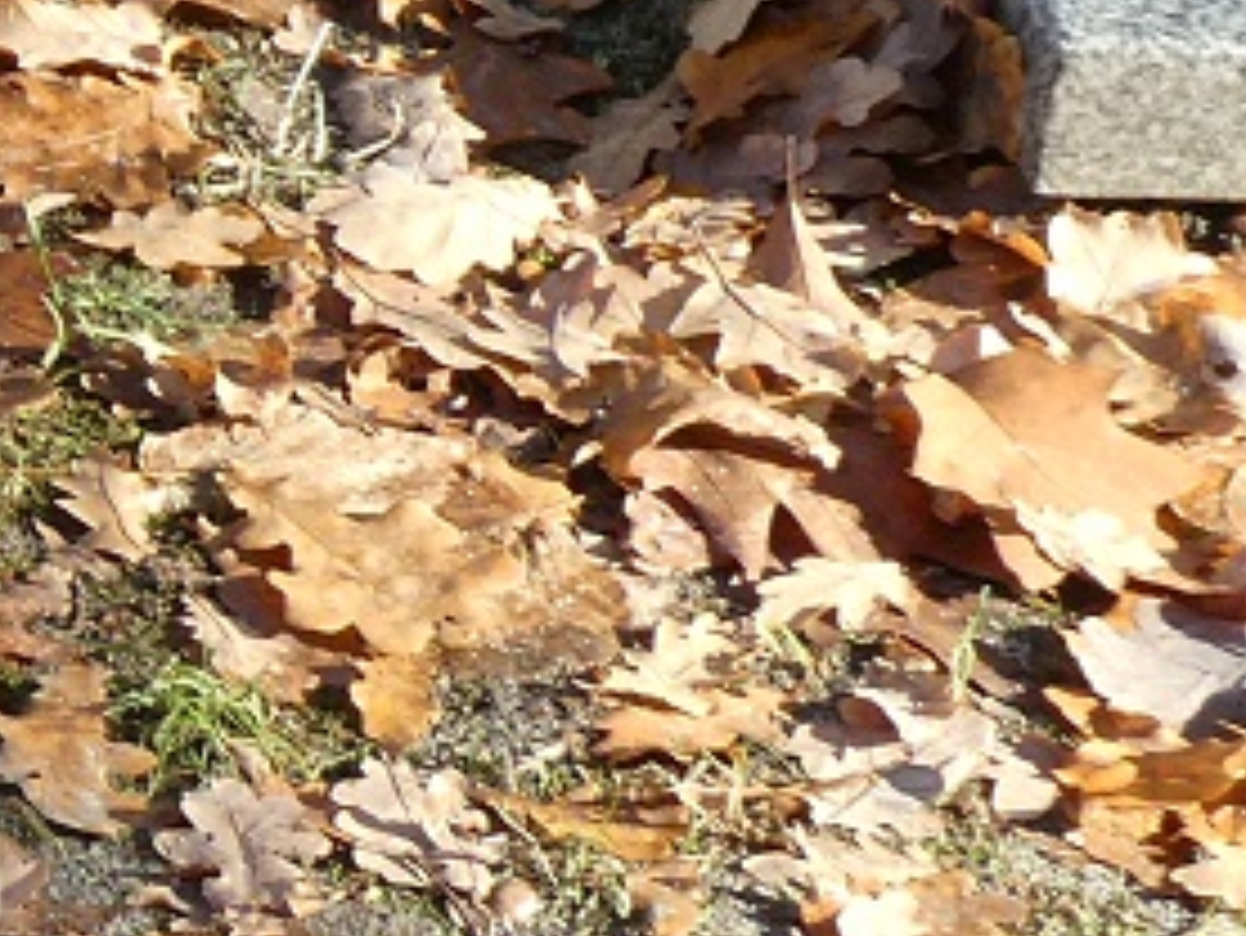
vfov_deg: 5.5
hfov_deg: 7.0
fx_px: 9759
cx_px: -1349
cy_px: 410
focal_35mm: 271
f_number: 4
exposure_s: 1/80
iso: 100
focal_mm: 8.4
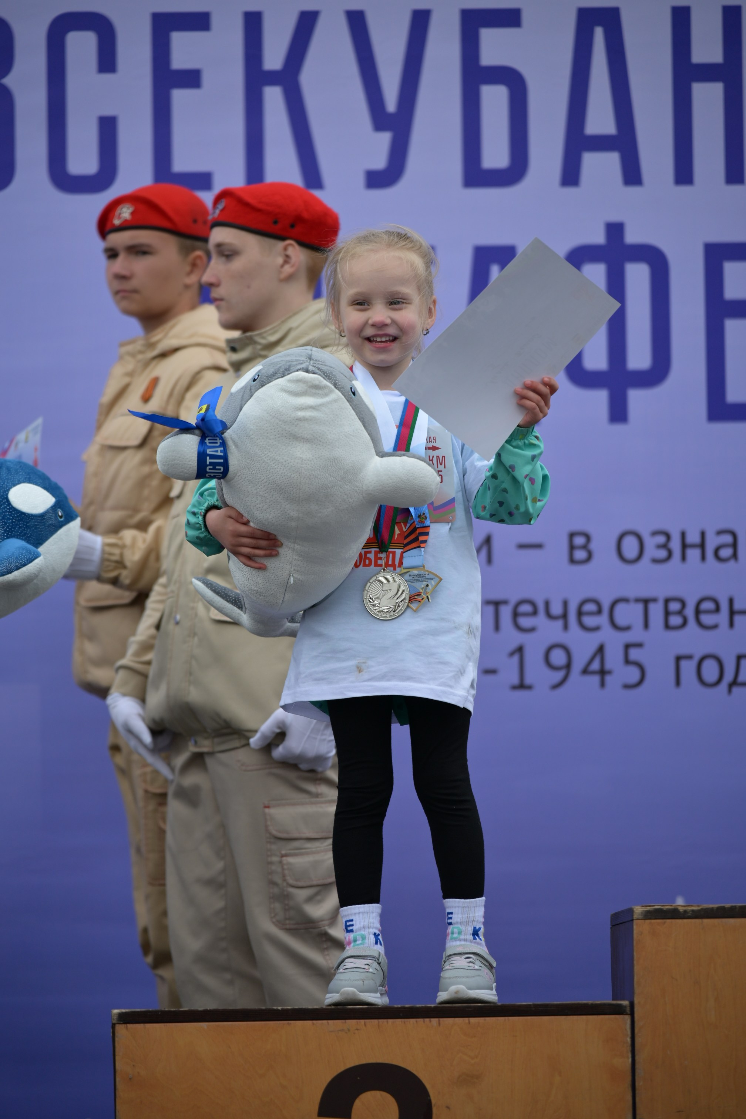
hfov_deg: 9.1
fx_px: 4662
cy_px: 560
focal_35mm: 150
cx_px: 373
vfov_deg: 13.7
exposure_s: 1/3200
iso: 250
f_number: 2.8
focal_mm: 150
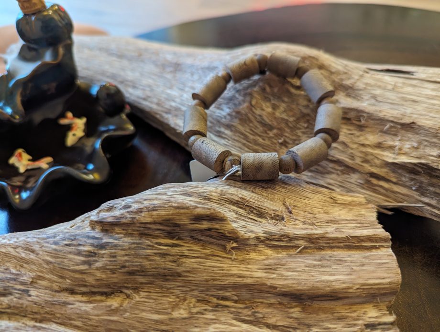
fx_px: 306
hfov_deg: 71.5
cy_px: 166
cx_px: 220
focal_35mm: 24
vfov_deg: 56.9
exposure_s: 1/25
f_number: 1.85
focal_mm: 6.81
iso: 720
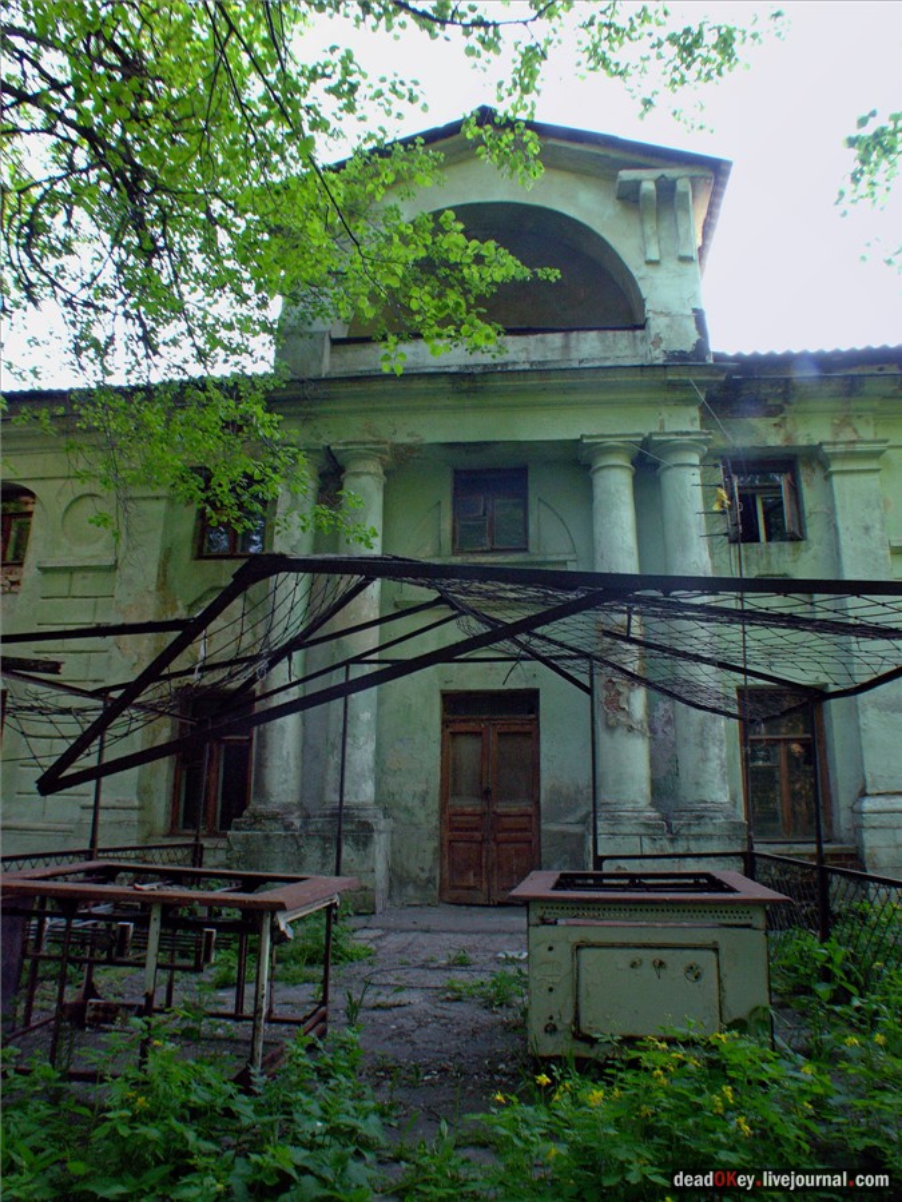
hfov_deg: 40.7
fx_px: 1216
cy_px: 601
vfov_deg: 52.6
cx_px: 451
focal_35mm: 35
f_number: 6.3
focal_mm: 8.9
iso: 200
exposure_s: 1/24.7
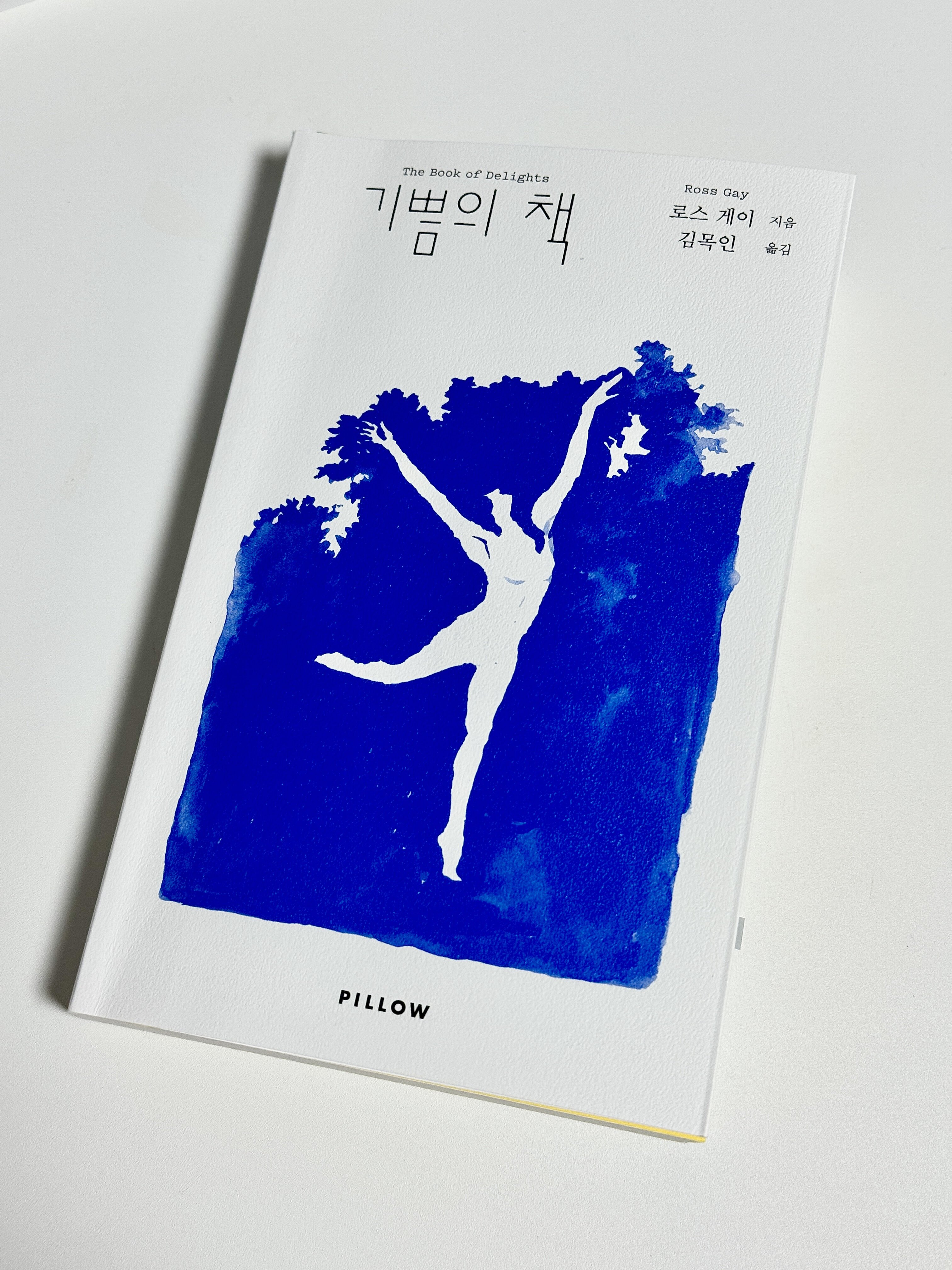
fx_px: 1760
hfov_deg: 30.3
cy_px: 635
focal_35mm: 48
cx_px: 476
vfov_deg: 39.7
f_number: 1.78
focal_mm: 6.76
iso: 100
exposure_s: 1/94
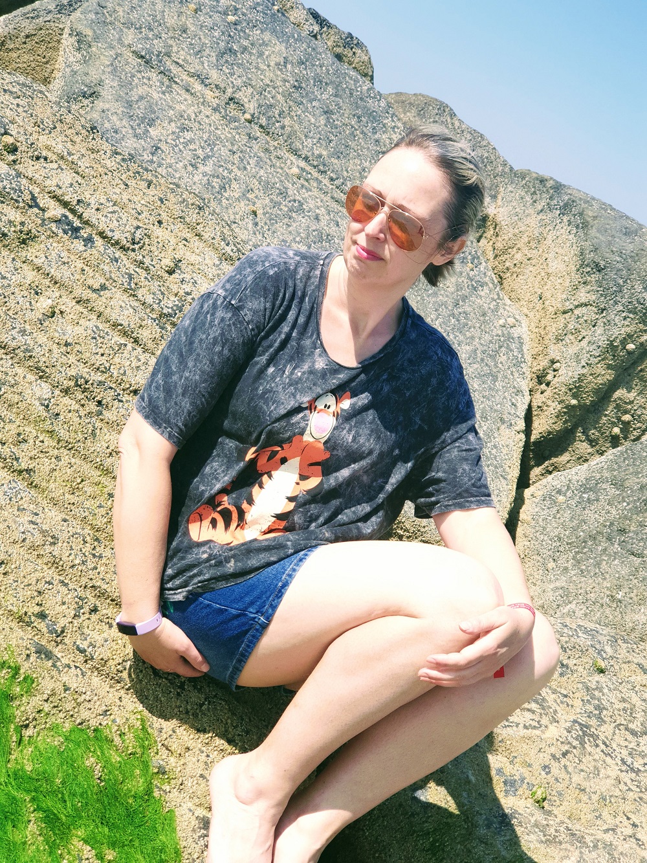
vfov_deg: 36.8
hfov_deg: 28.0
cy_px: 432
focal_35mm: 52
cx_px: 324
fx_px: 1296
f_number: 2.4
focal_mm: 6
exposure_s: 1/713
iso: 25
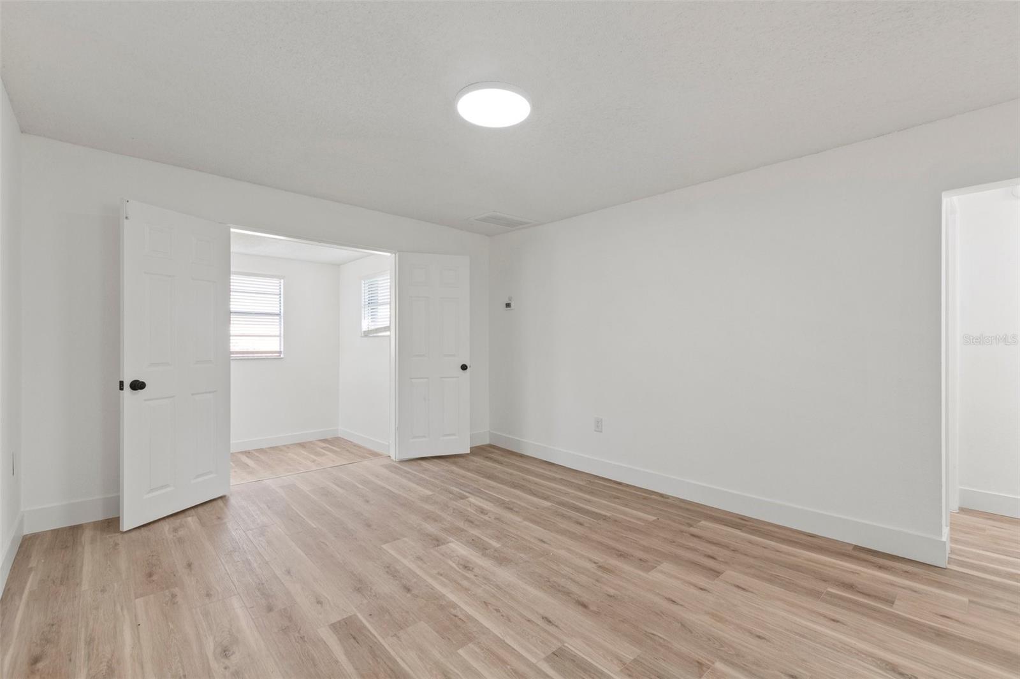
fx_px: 425
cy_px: 340
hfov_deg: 100.4
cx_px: 510
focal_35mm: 15
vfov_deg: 77.3
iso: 400
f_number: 7.1
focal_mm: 10
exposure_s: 1/13
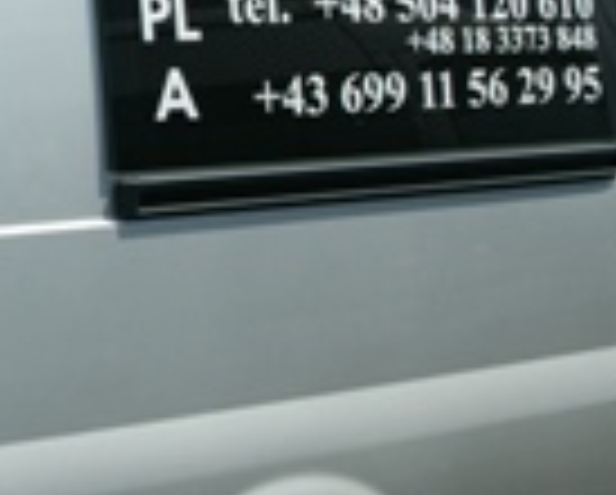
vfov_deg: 8.4
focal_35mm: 184
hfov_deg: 10.2
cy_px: 151
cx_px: -292
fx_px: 3359
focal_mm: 28
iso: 200
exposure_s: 1/500
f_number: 9
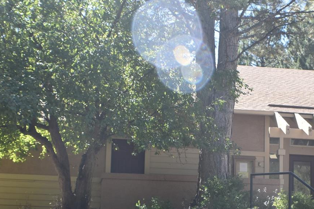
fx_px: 968
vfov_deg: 12.3
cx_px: 237
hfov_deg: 18.3
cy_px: 151
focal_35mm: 111
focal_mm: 40
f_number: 8
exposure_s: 1/250
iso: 400
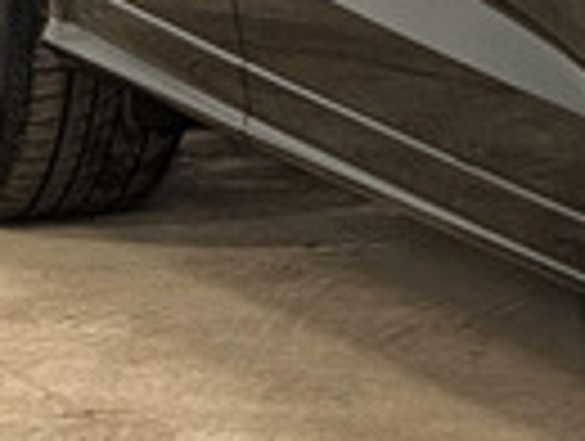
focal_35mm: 385
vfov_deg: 3.8
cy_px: -338
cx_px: 1264
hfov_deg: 5.0
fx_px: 6518
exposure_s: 1/49
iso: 400
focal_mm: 9
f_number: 2.8
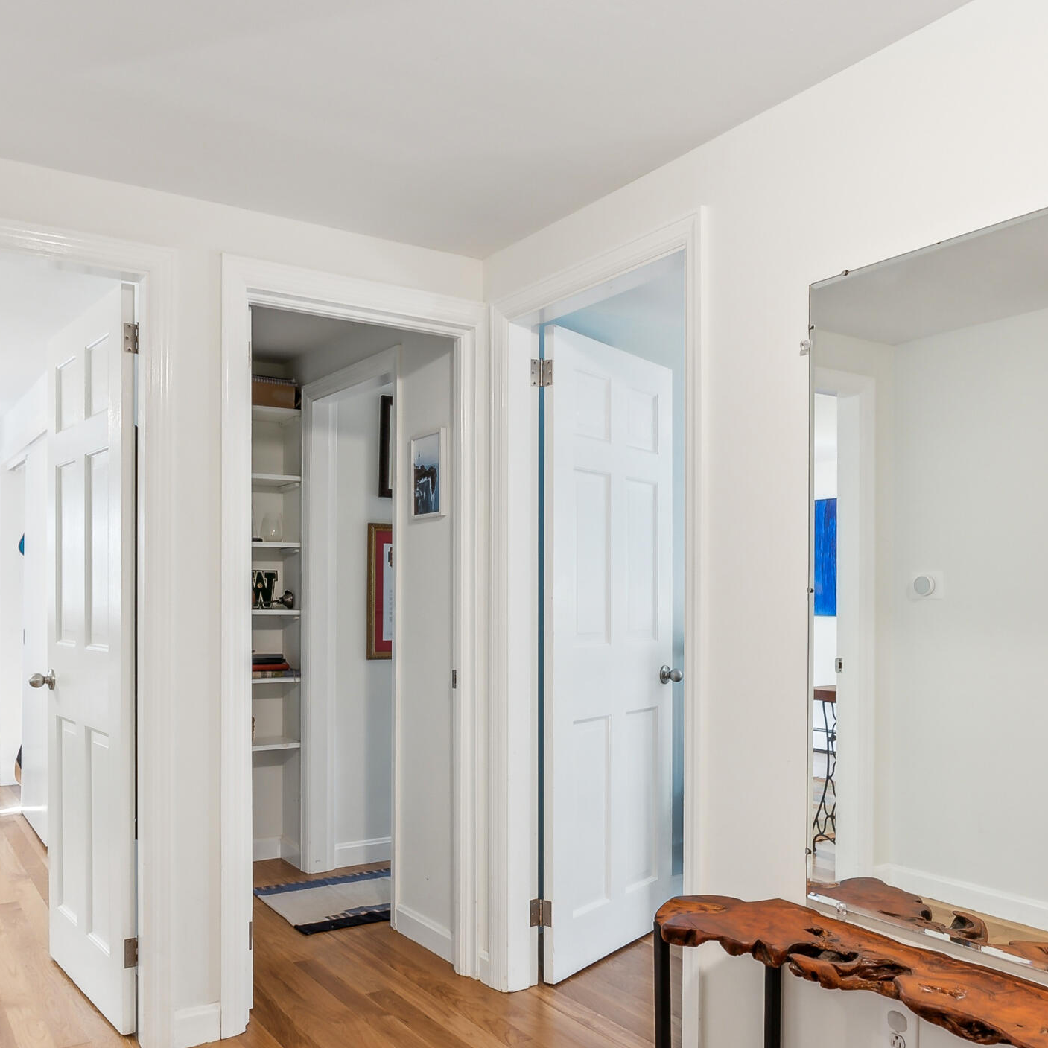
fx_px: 993
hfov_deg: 55.6
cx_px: 492
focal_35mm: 29
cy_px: 614
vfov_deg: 55.3
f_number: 7.1
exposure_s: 1/6
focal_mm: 16
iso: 320
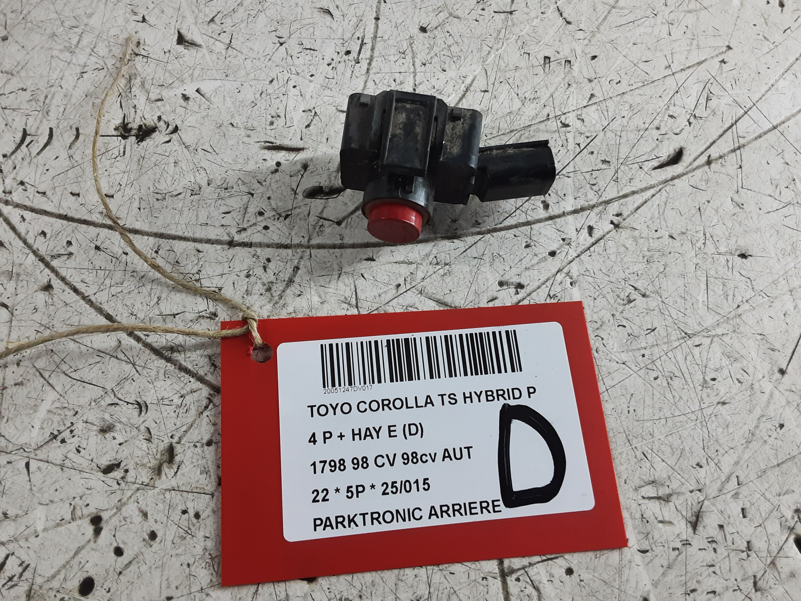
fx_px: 625
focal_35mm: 27
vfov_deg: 51.4
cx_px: 400
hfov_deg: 65.3
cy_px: 300
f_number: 1.9
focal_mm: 2.91
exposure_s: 1/50
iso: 125
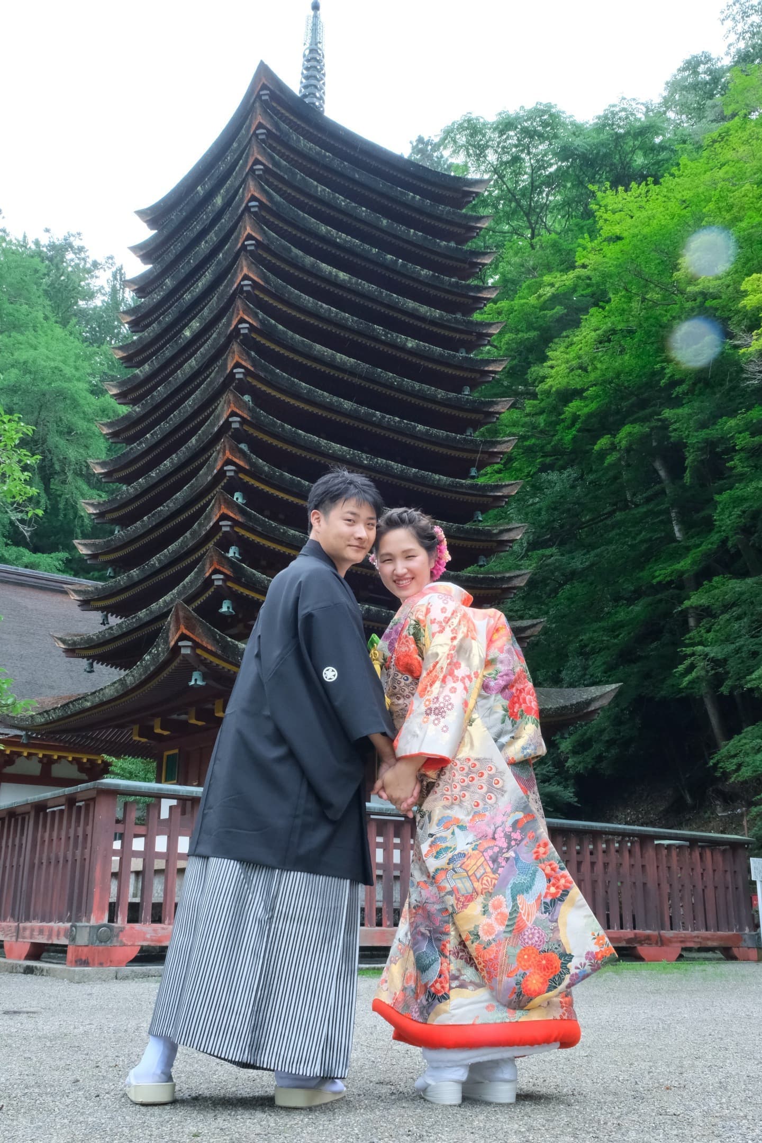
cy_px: 572
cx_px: 381
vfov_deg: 63.7
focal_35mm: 29
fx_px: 921
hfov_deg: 45.0
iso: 1600
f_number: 14
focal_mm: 19.2
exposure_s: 1/100
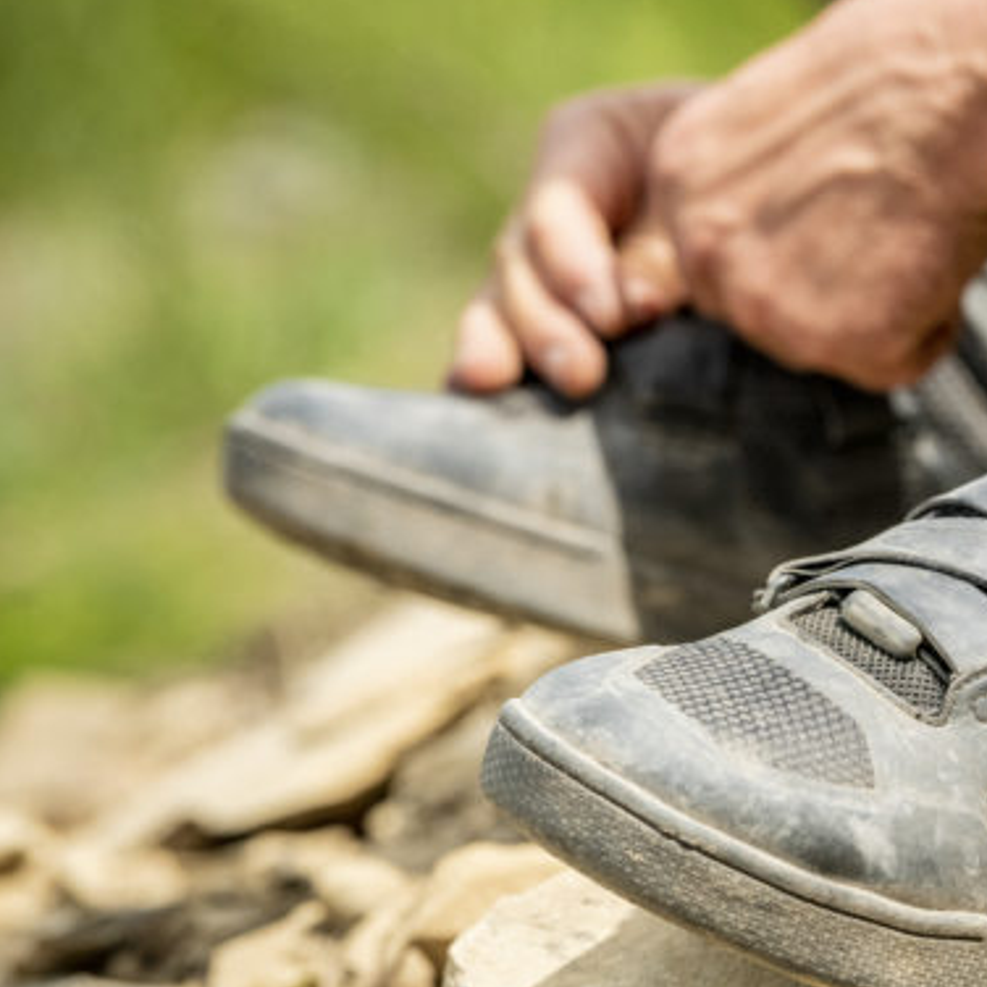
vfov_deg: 6.5
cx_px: 956
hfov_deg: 6.4
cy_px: 598
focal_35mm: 271
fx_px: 8742
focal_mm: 160
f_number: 5.6
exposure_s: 1/2000
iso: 800
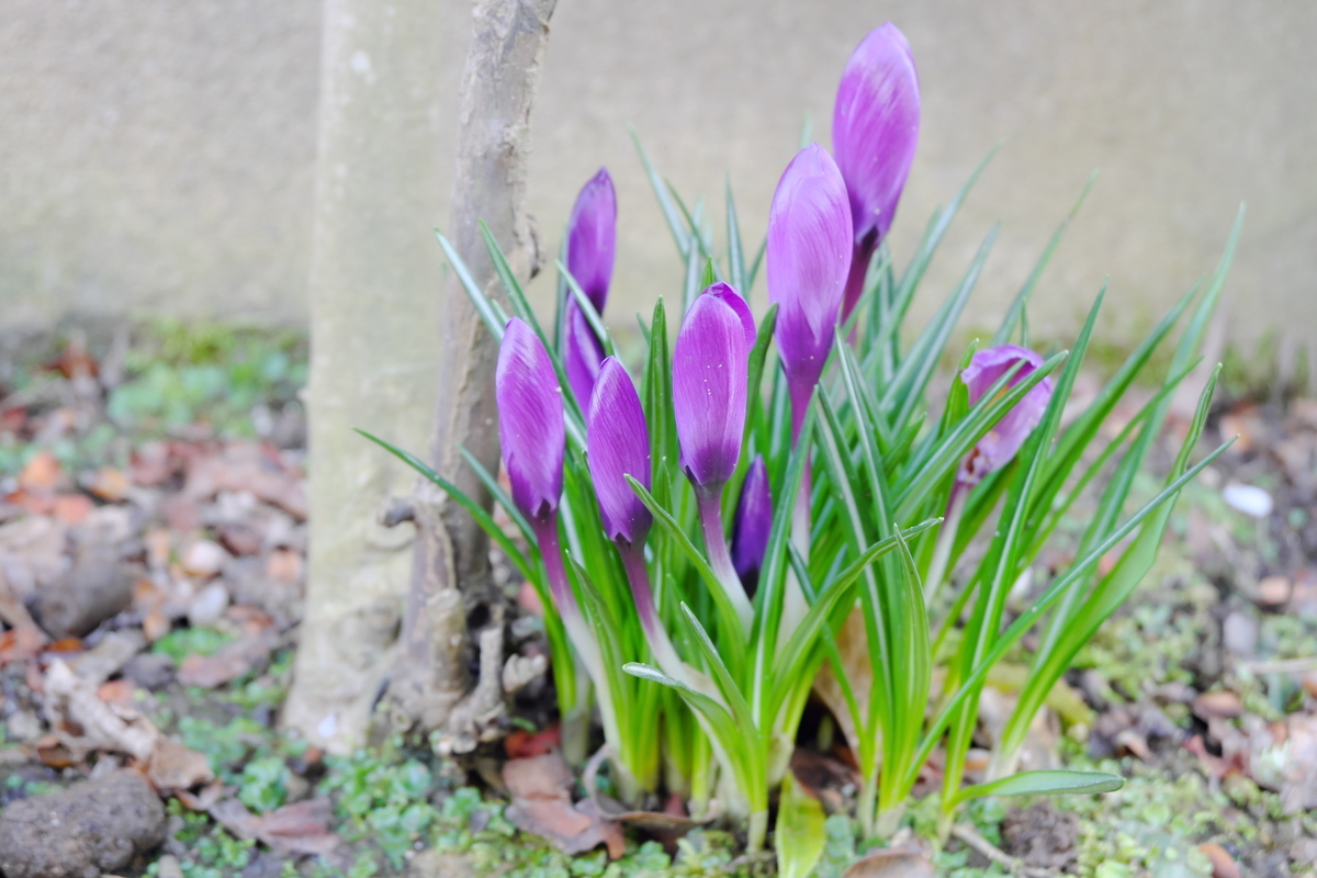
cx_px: 658
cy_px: 439
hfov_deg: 38.9
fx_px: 1866
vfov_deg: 26.5
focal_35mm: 51
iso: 800
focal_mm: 34
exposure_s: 1/30
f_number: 5.6
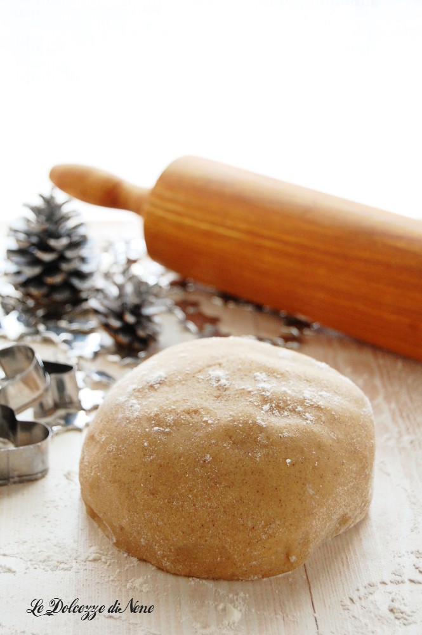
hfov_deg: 16.5
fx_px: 1453
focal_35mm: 82
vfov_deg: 24.6
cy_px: 318
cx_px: 211
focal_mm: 55
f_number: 5.6
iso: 800
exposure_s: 1/50
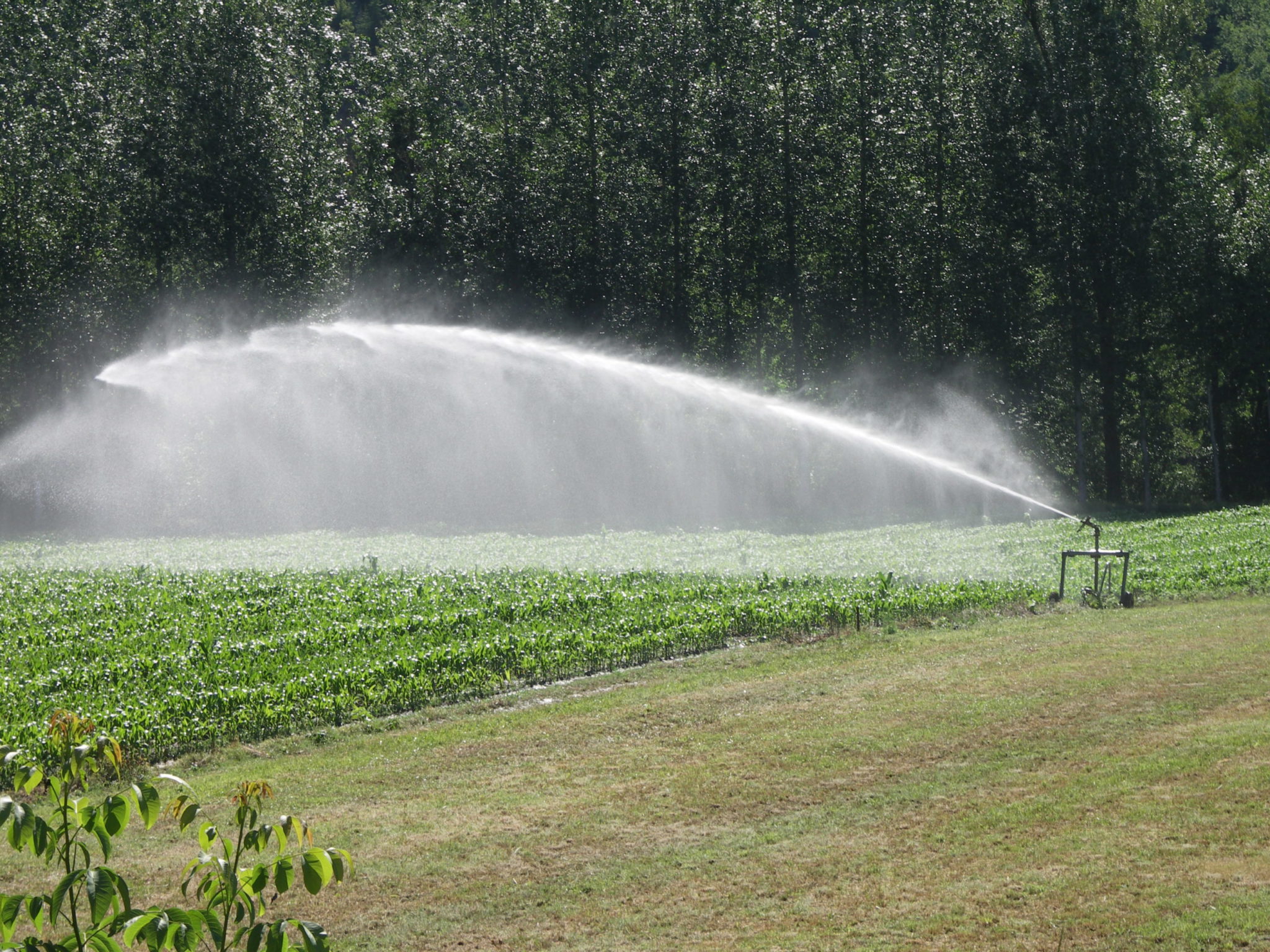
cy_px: 476
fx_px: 4293
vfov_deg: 12.7
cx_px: 635
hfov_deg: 16.8
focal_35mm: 117
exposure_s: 1/320
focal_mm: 30.3
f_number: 5
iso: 50
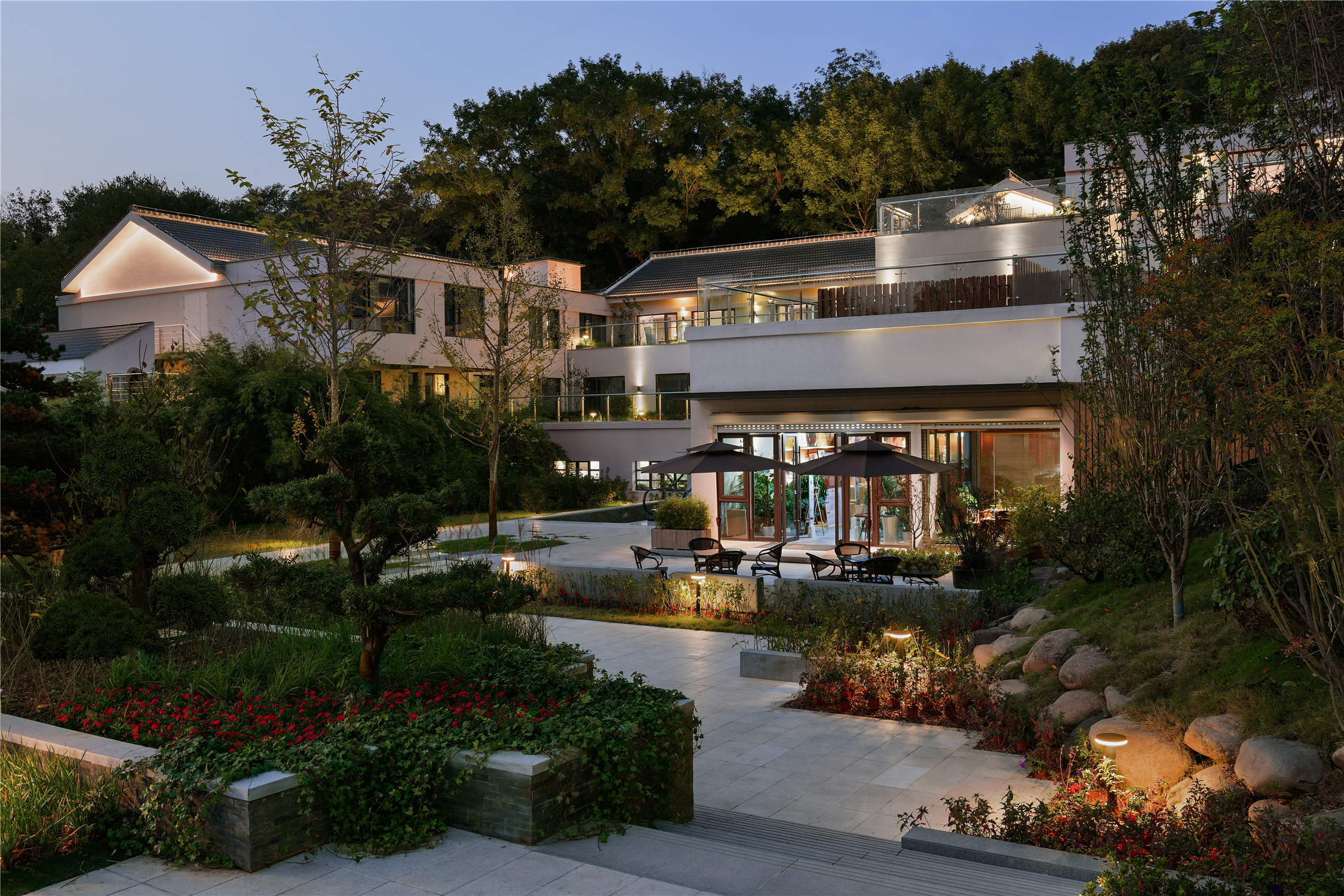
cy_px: 448
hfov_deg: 58.7
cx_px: 672
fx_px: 1195
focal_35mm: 32
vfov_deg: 41.1
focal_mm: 32
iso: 200
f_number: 11
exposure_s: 2.5
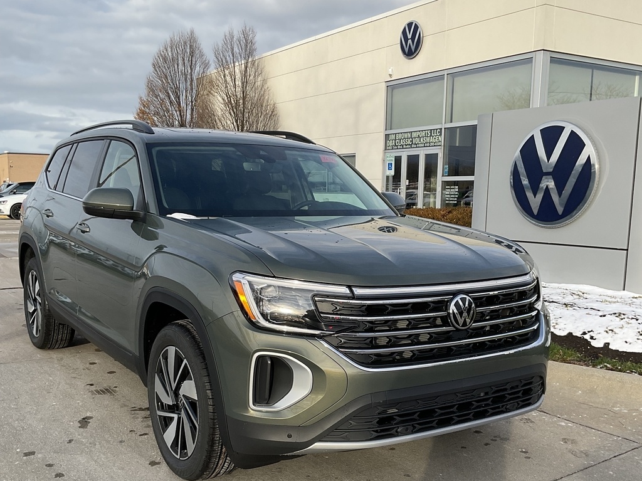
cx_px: 321
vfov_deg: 48.2
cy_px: 240
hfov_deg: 61.7
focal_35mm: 29
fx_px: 538
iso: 16
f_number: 1.8
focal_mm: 3
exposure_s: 1/842
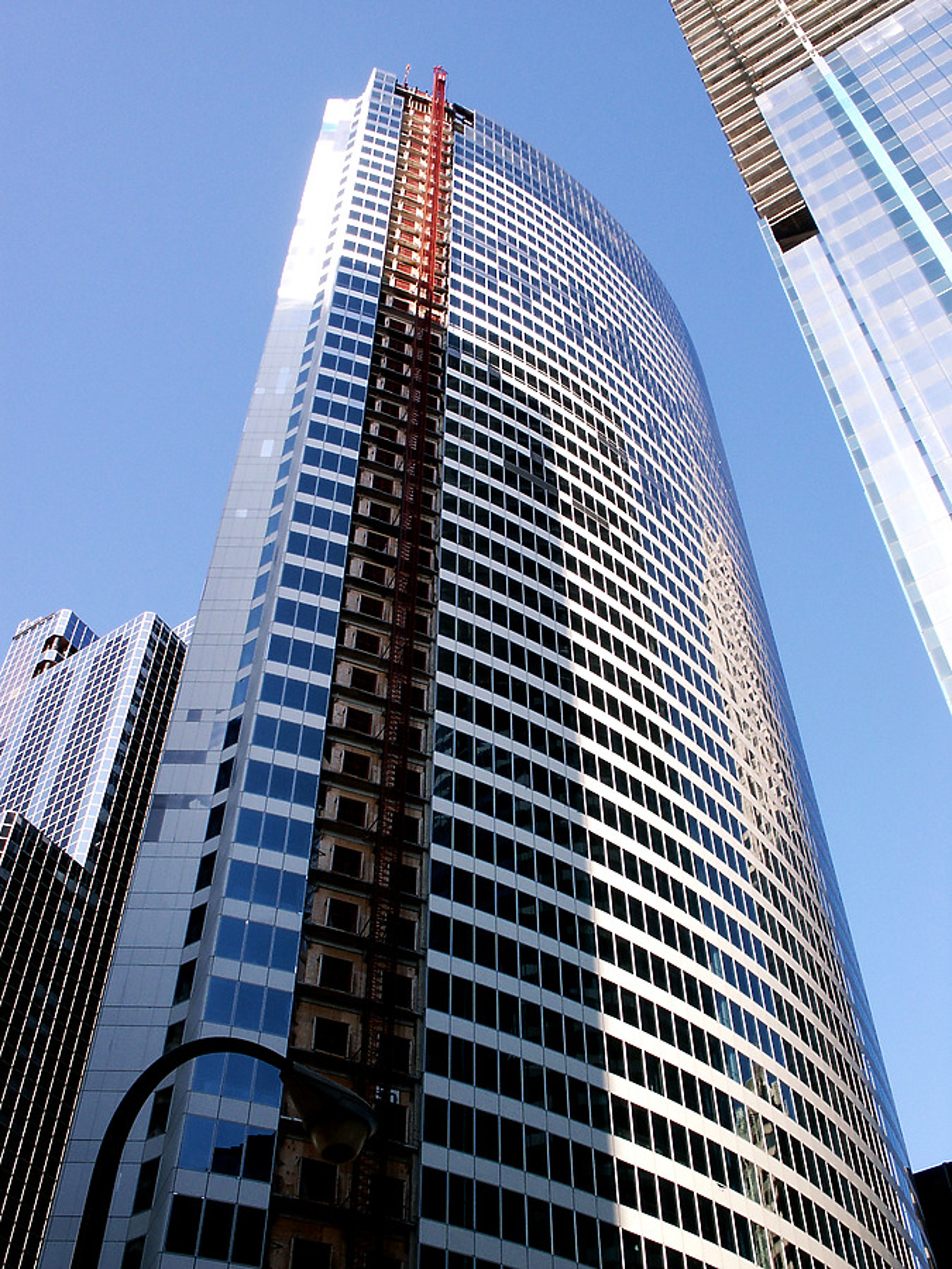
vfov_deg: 49.0
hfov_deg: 37.7
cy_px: 634
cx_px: 476
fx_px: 1393
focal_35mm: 38
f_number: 6.7
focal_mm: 8.04
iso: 64
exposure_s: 1/90
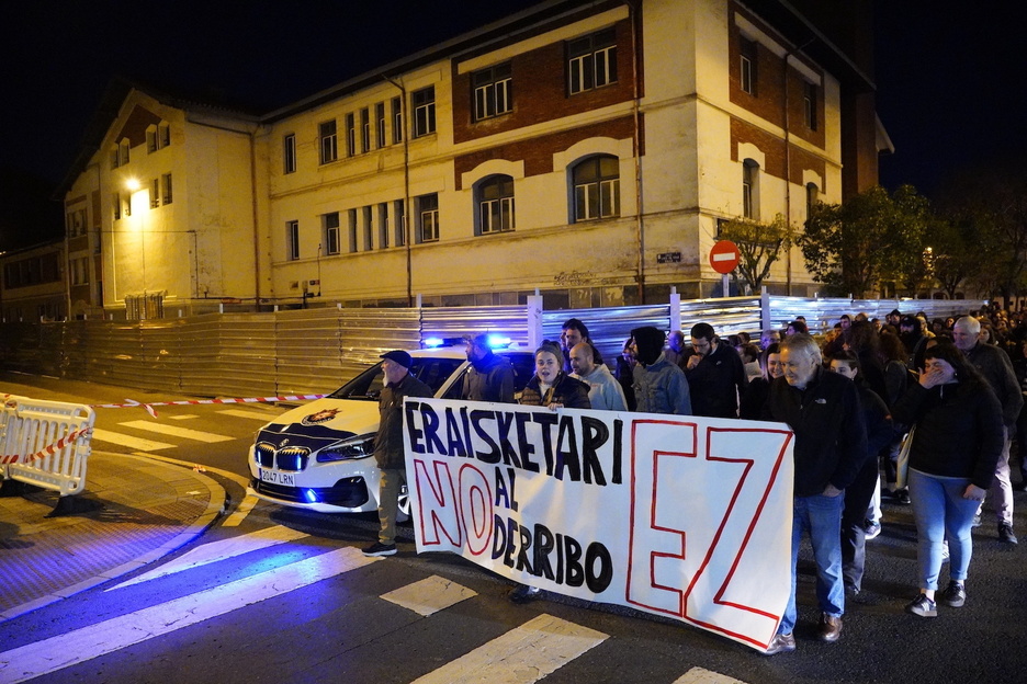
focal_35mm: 24
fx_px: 685
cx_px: 514
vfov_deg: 53.1
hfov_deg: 73.7
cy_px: 342
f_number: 4
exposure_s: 1/160
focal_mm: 24
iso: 25600
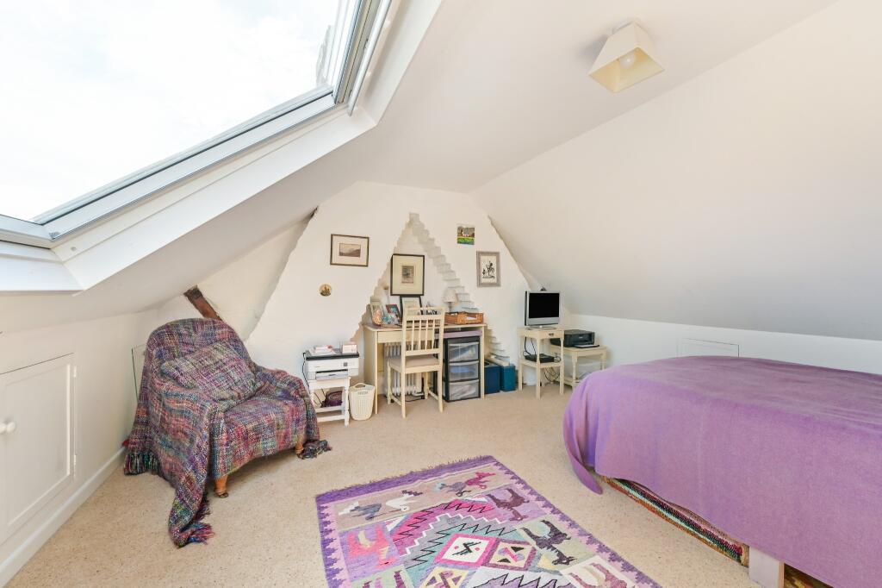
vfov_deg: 81.2
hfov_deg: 104.3
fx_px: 343
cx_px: 441
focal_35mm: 14
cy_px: 294
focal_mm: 14
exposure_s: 1/25
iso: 400
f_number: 13
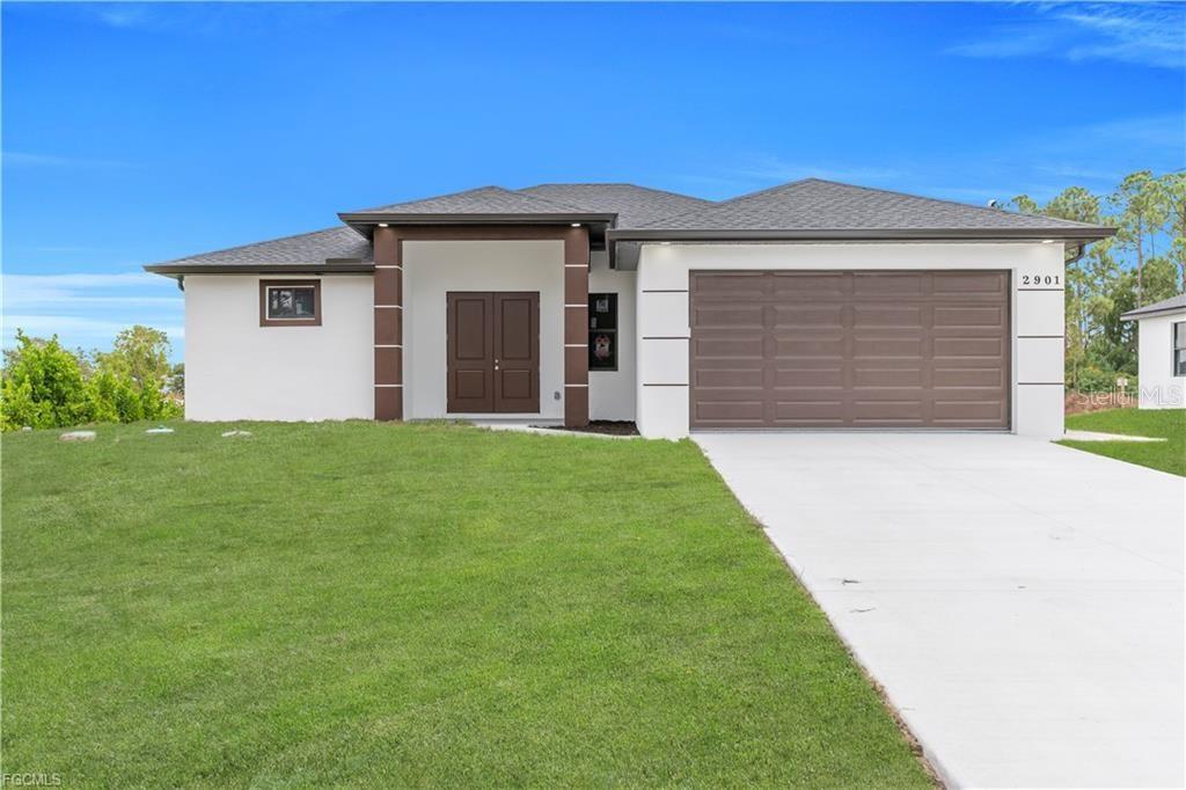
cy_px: 395
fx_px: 988
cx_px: 593
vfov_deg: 43.6
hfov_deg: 61.9
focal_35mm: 30
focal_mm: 20
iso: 100
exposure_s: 1/125
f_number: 5.6
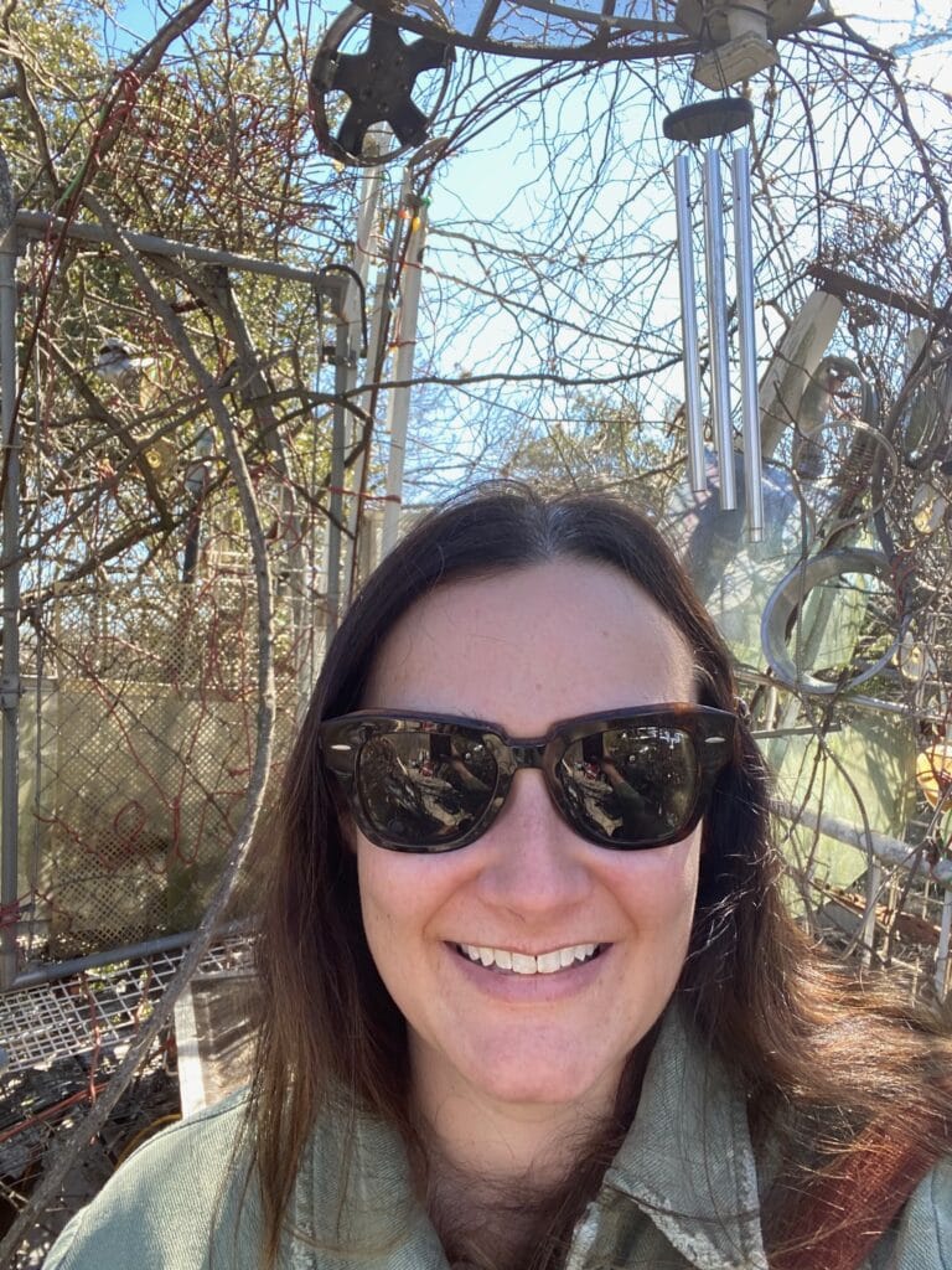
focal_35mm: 30
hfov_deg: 46.8
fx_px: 1100
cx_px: 476
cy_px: 635
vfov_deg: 60.0
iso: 32
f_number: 2.2
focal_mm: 2.71
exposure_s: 1/122
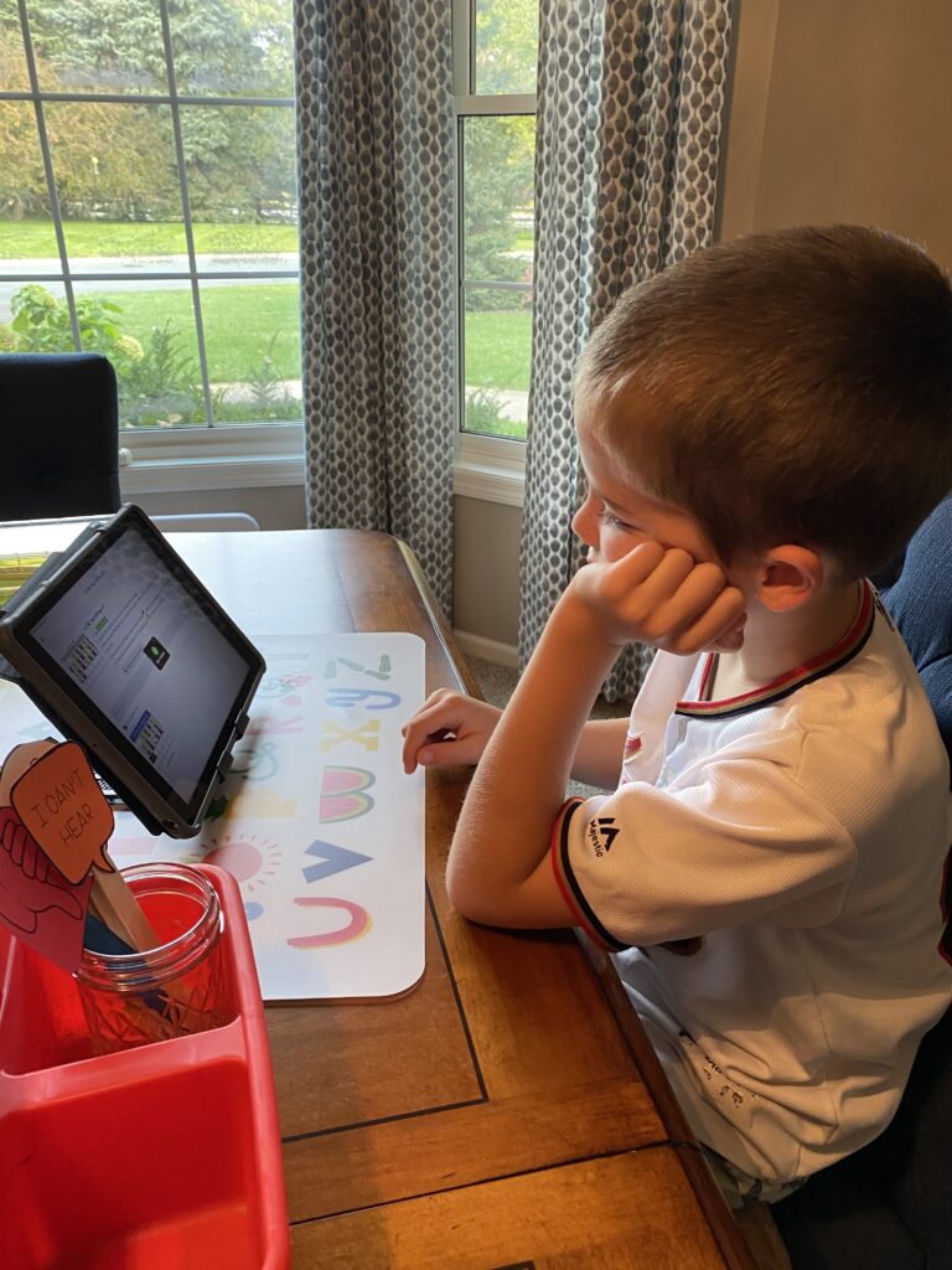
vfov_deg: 67.3
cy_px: 635
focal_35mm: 26
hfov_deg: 53.1
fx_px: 953
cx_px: 476
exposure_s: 1/60
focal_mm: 4.25
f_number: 1.8
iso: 125
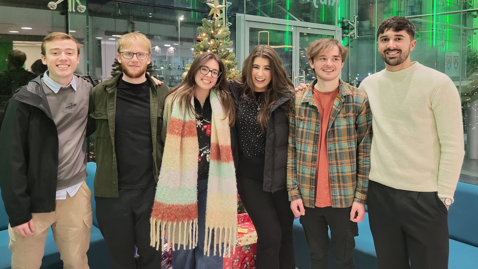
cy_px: 84
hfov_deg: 64.3
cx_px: 241
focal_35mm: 30
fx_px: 380
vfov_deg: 38.4
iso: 640
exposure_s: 1/50
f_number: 1.8
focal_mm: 5.4
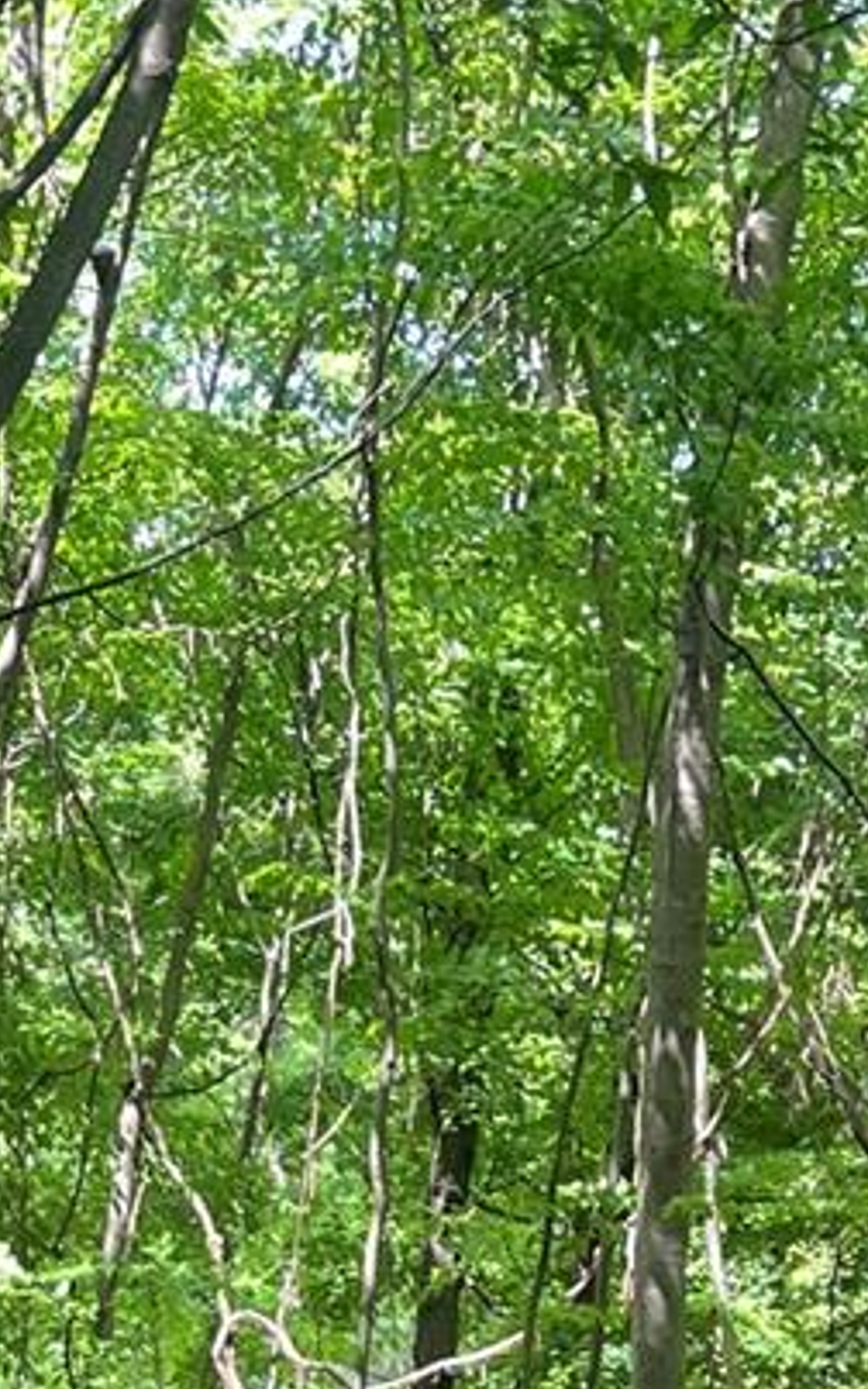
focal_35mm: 105
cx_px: 210
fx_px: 3973
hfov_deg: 12.4
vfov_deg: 17.7
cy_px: 2120
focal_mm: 5.1
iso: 80
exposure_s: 1/121
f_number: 1.6
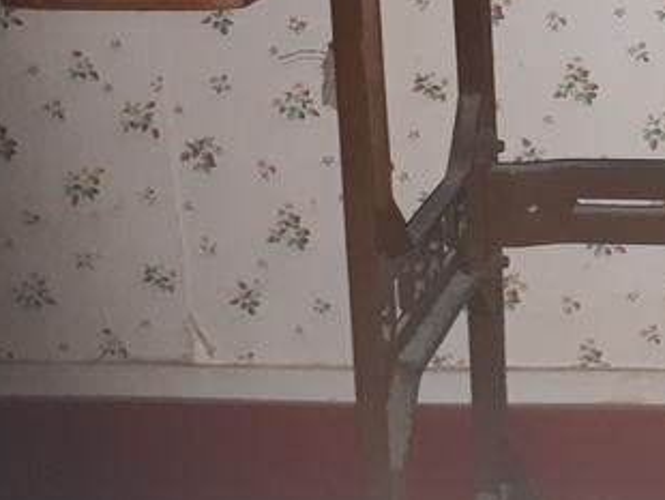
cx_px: 843
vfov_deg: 16.6
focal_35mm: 87
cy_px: -4
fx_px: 1673
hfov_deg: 20.7
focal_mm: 3.6
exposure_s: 1/25
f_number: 1.9
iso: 200
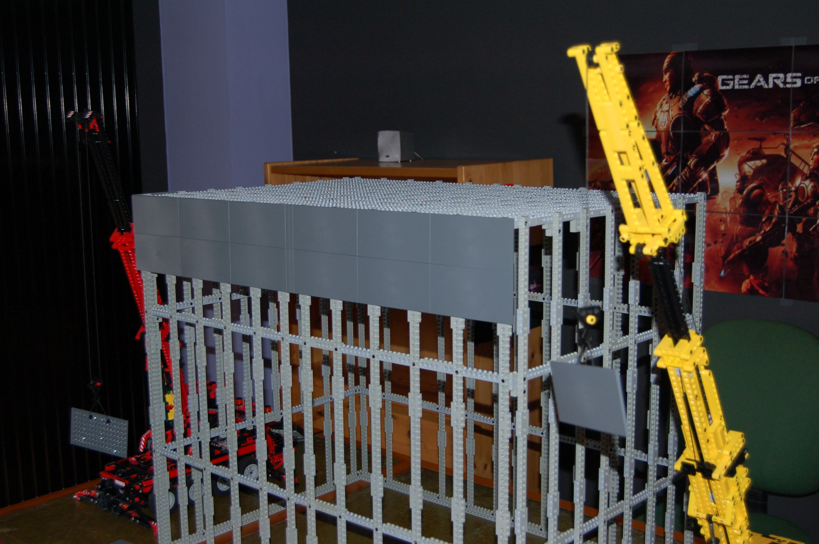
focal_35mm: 45
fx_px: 1023
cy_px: 272
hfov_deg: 43.6
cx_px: 410
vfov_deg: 29.8
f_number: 4.2
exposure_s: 1/60
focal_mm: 30
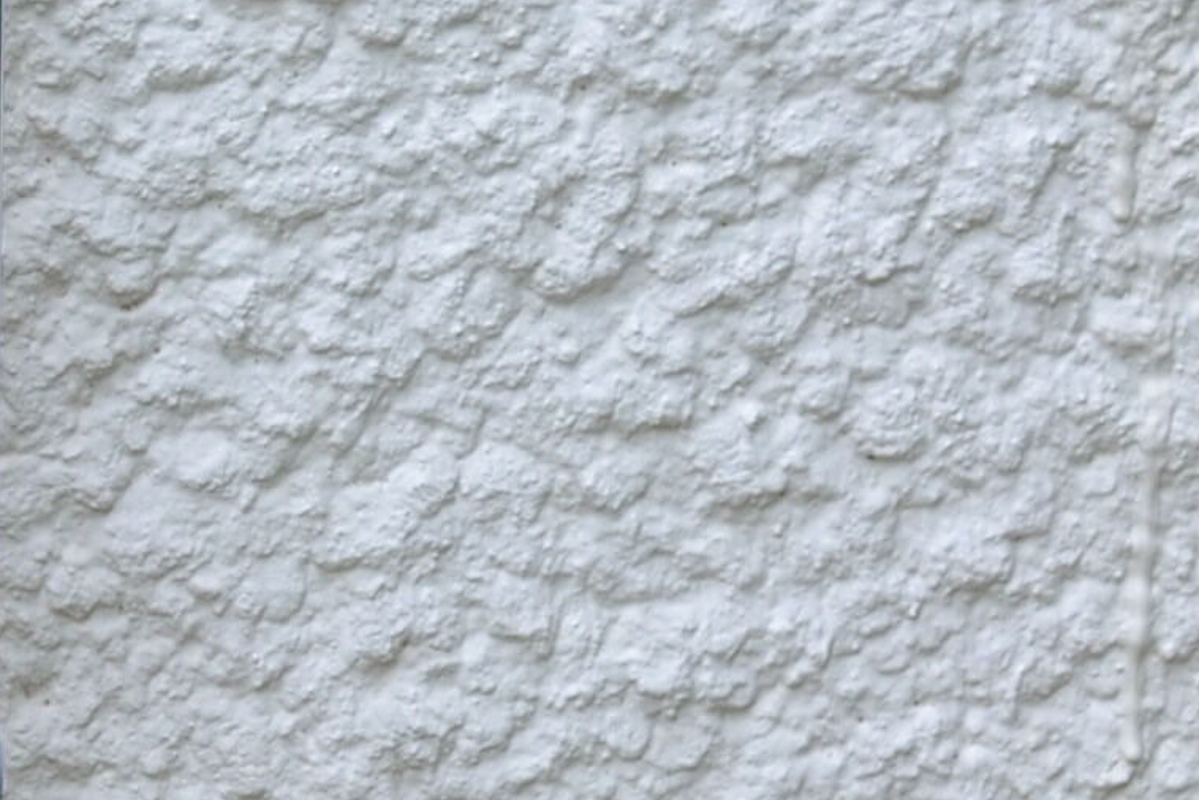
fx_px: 7972
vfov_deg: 5.7
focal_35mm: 239
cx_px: -1381
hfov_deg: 8.1
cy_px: 830
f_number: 4
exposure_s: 1/100
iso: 200
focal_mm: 35
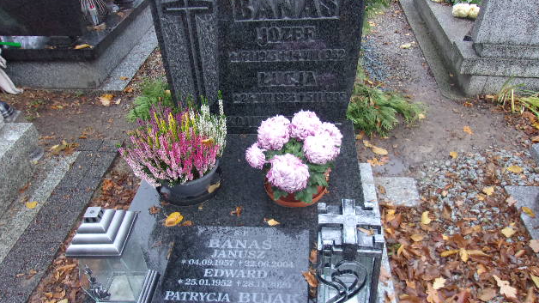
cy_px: 152
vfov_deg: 38.9
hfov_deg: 64.3
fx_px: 429
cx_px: 271
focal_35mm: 30
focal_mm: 4.9
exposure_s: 1/34
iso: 244
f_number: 3
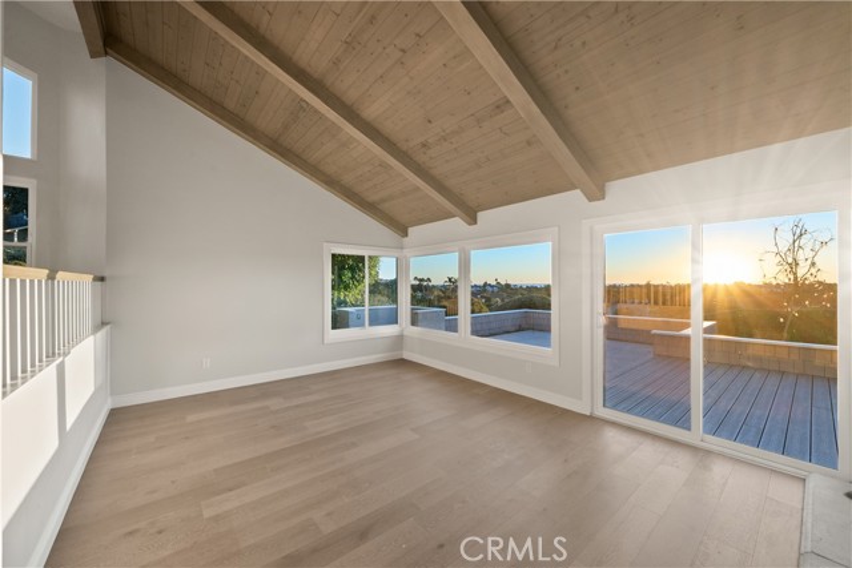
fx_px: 308
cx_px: 426
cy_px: 284
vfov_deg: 85.5
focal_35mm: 13
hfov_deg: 108.3
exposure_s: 1/13
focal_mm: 13
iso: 640
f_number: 10
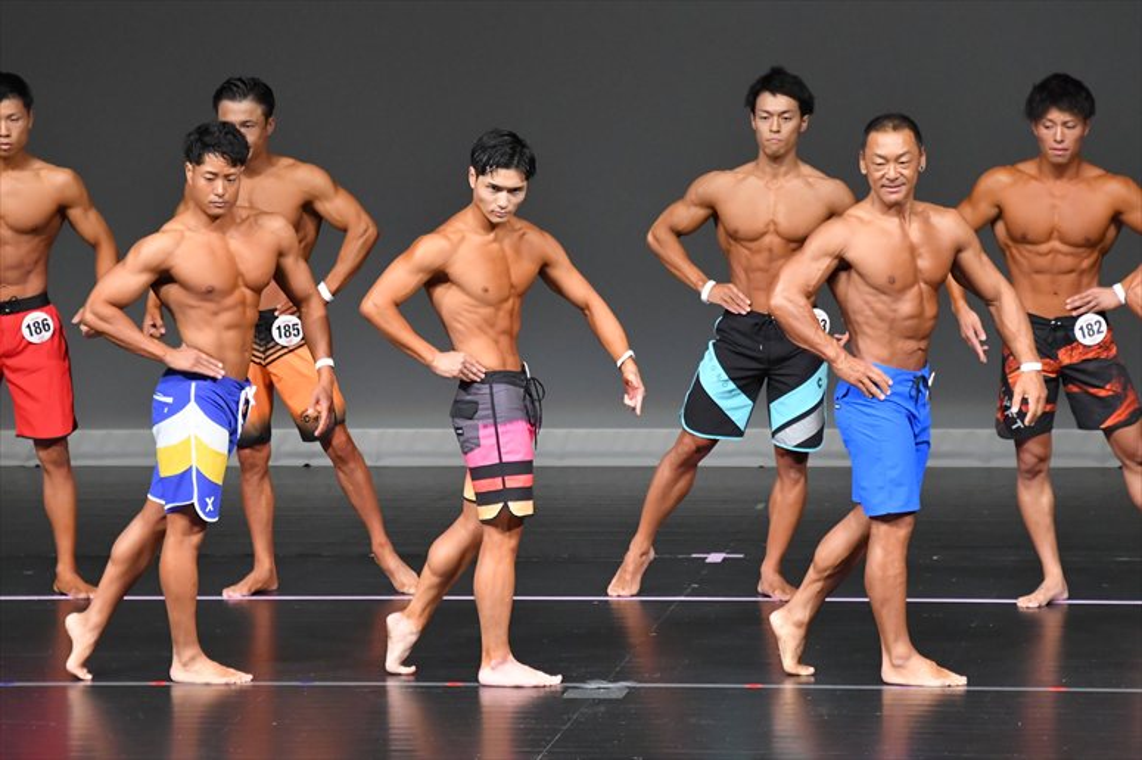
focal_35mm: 300
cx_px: 571
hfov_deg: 6.9
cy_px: 380
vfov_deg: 4.6
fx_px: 9512
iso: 5000
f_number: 5.6
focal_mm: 200
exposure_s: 1/400
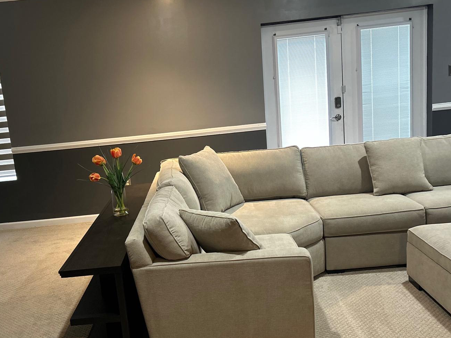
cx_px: 169
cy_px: 192
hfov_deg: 45.4
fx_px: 534
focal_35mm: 41
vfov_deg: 35.1
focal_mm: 5.7
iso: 250
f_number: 1.5
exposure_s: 1/60
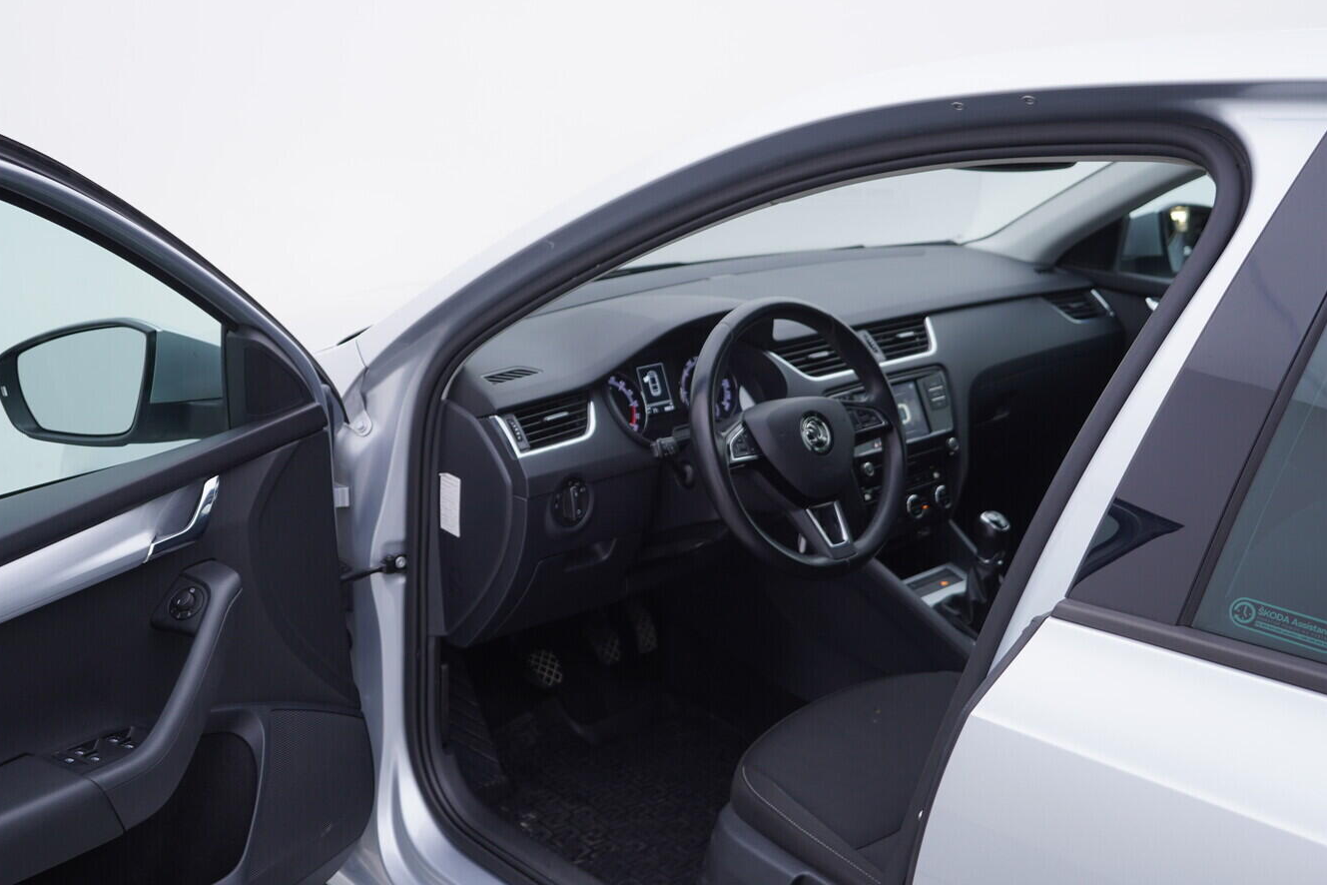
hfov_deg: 49.5
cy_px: 461
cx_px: 610
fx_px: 1437
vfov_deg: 34.2
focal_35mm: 39
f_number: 3.5
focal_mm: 24
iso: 125
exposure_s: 1/60
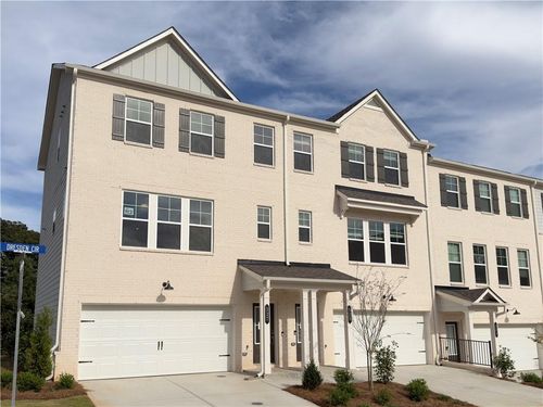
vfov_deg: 56.8
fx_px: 376
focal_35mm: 24
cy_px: 204
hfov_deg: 71.6
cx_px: 272
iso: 64
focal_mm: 6.76
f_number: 1.78
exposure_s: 1/6494
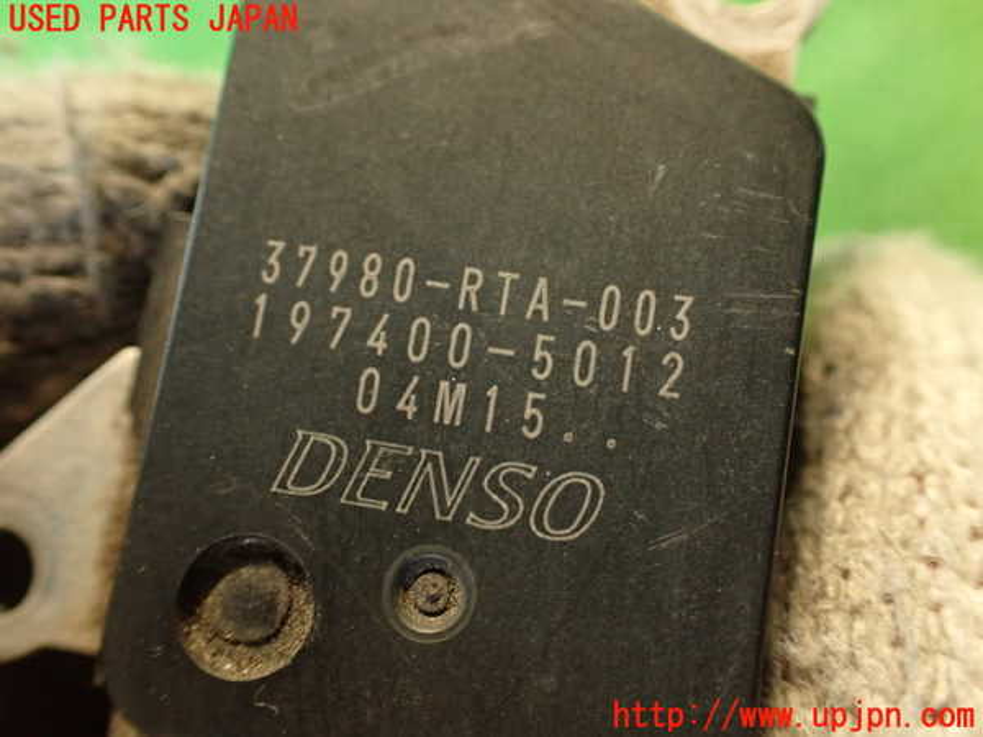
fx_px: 909
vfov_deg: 44.2
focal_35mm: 32
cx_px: 492
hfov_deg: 56.8
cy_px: 368
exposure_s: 1/30
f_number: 2.4
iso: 640
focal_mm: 5.79
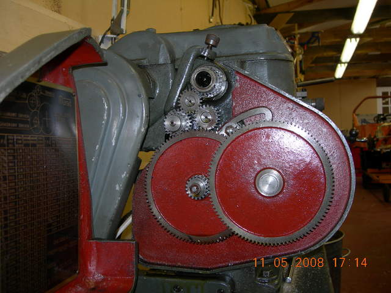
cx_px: 196
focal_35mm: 38
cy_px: 146
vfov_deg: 37.7
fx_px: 429
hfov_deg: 49.0
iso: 50
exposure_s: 1/60.1
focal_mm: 7.8
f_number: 2.8
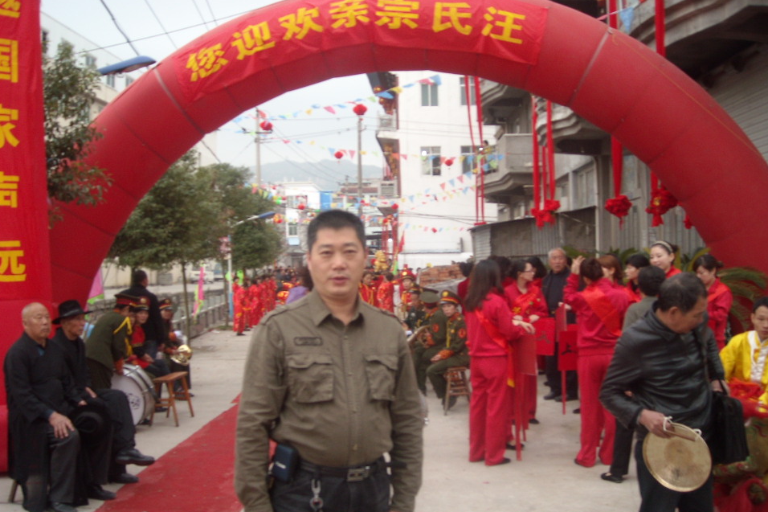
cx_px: 386
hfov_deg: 49.6
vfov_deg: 34.2
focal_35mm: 39
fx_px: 832
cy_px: 273
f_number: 2.8
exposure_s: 1/60
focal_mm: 5.7
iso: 84
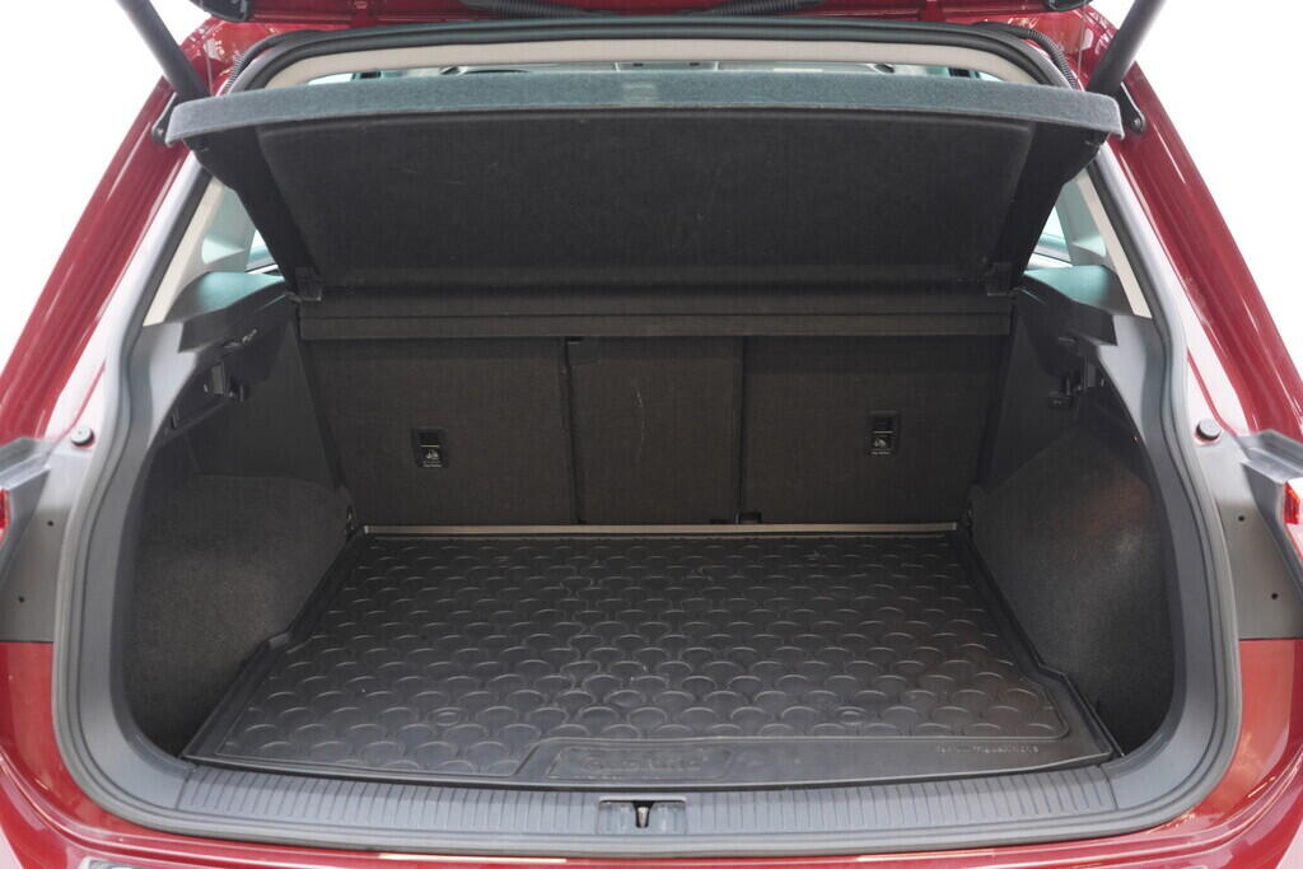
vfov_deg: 36.9
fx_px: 1303
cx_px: 652
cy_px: 434
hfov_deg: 53.1
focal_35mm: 36
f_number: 2.8
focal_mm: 24
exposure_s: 1/40
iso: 640
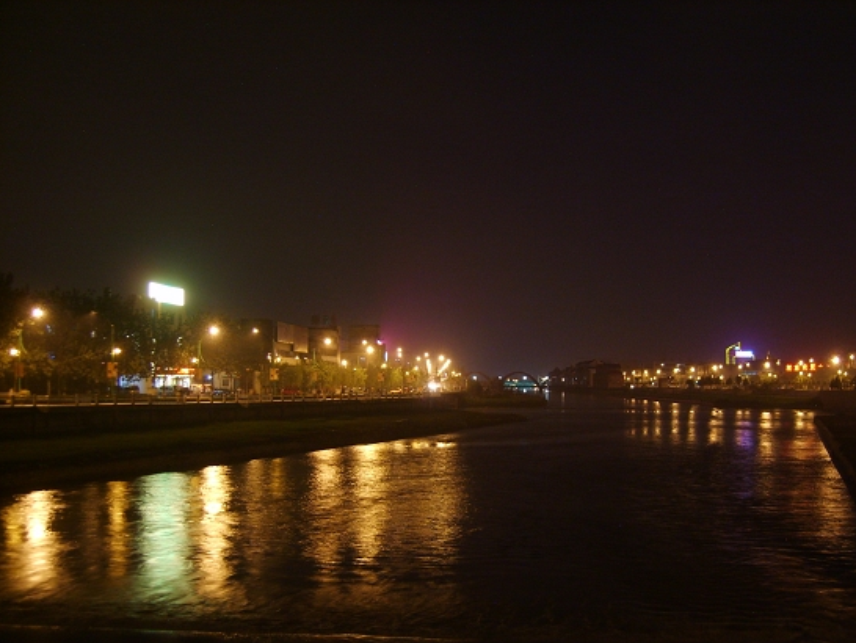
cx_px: 500
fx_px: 1014
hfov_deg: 45.6
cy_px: 375
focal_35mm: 41
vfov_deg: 35.1
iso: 123
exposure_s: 1/1.43
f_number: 2.8
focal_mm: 7.4
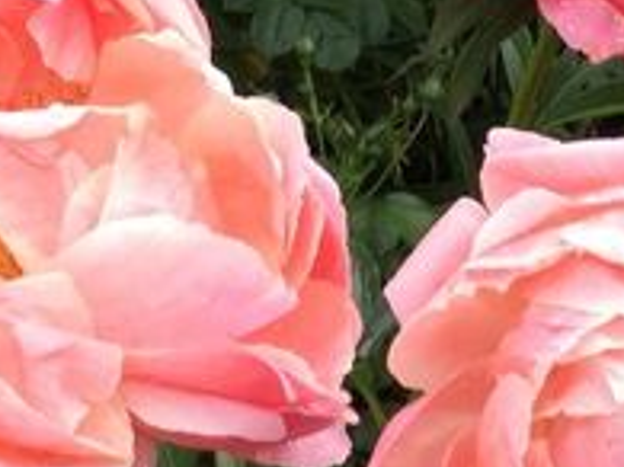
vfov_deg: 8.5
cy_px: -240
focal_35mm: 170
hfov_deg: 11.6
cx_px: 552
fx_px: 3063
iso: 25
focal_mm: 3.3
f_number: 2.4
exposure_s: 1/167
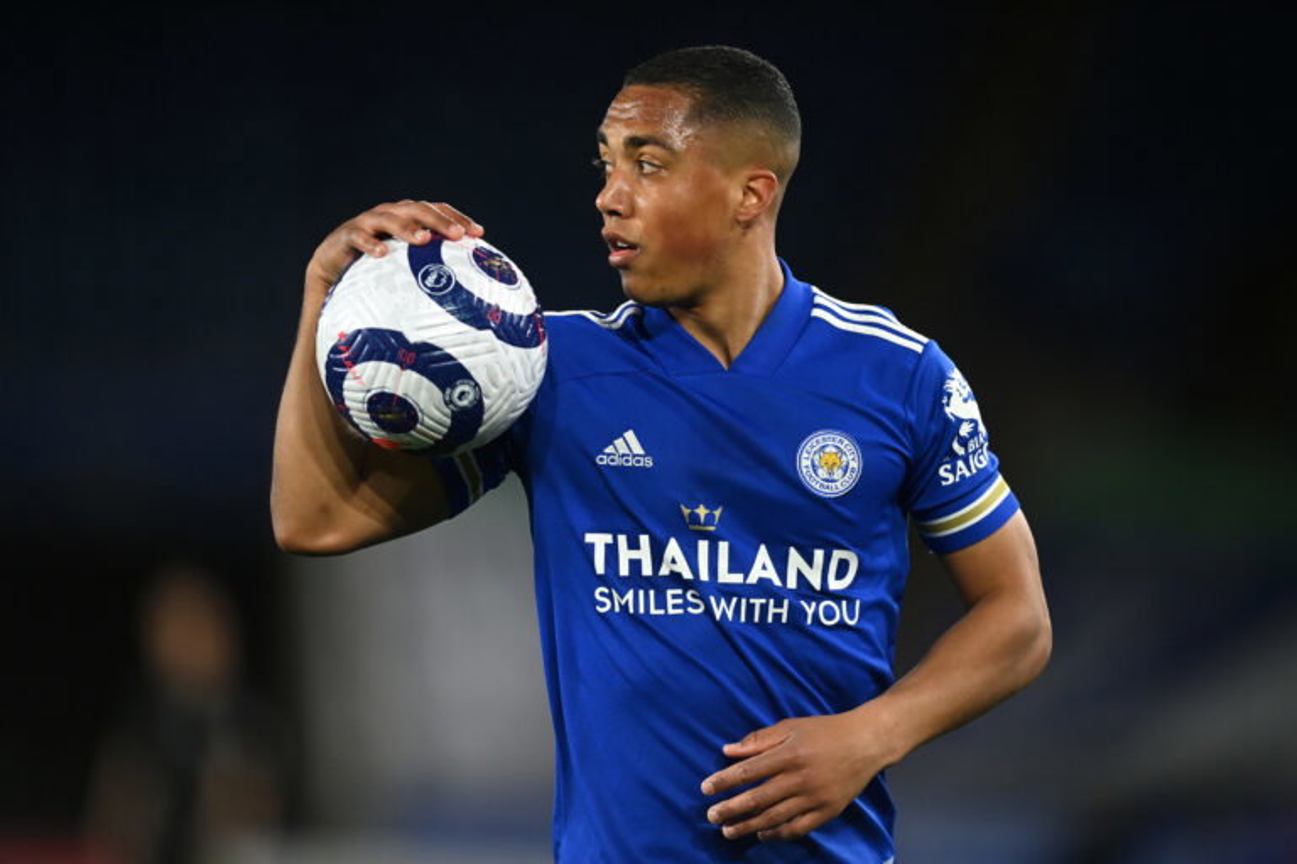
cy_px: 432
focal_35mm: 400
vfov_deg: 3.4
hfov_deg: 5.2
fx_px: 14410
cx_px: 648
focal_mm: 400
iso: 2500
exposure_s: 1/2000
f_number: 2.8
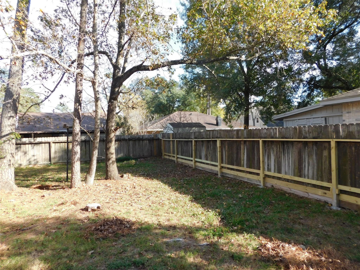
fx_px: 239
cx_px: 180
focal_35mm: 23
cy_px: 135
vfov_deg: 58.9
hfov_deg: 73.9
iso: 125
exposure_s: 1/320
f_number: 3
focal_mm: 4
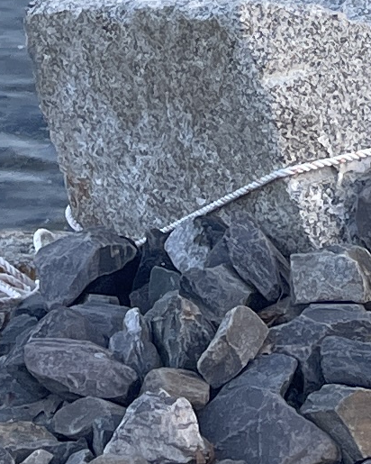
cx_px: 565
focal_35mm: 191
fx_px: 2622
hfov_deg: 7.9
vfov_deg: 9.2
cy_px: -601
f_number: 1.6
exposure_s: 1/466
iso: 32
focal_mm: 5.1
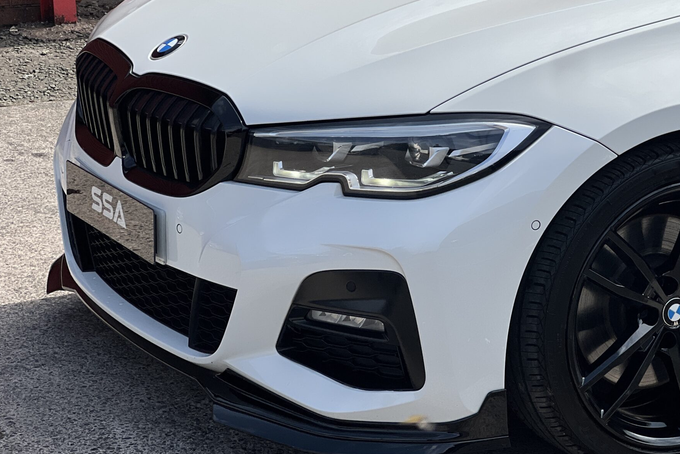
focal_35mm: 116
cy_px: 173
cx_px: 488
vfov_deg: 11.8
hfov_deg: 17.6
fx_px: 2191
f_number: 2.8
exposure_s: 1/1167
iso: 32
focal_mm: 9
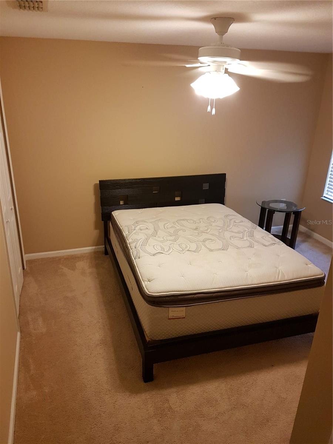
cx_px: 166
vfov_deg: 67.3
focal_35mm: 26
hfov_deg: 53.1
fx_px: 333
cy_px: 222
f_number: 1.7
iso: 200
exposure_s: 1/40
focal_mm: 4.2
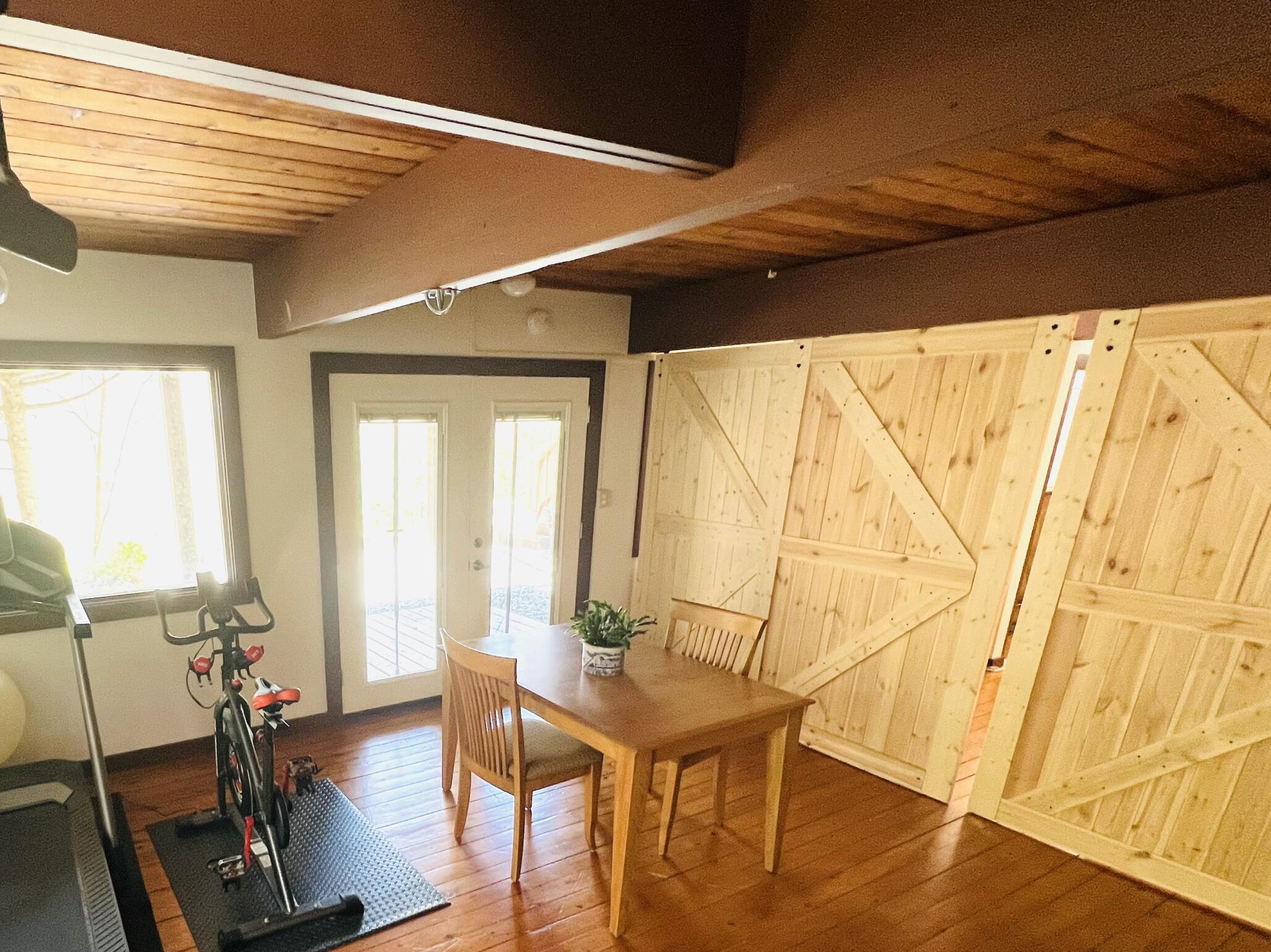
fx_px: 698
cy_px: 665
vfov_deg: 66.0
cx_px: 418
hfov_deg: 81.7
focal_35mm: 19
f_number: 1.8
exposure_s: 1/60
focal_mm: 1.57
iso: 250
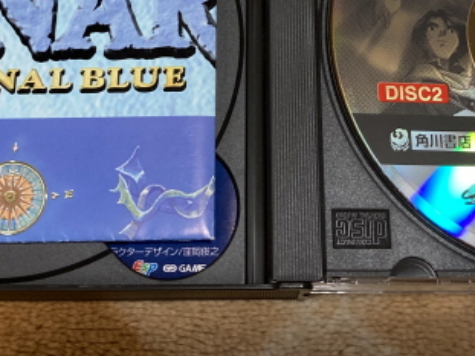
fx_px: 988
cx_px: 276
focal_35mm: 72
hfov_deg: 27.0
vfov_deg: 19.3
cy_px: -66
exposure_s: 1/50
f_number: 1.8
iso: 100
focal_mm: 3.99
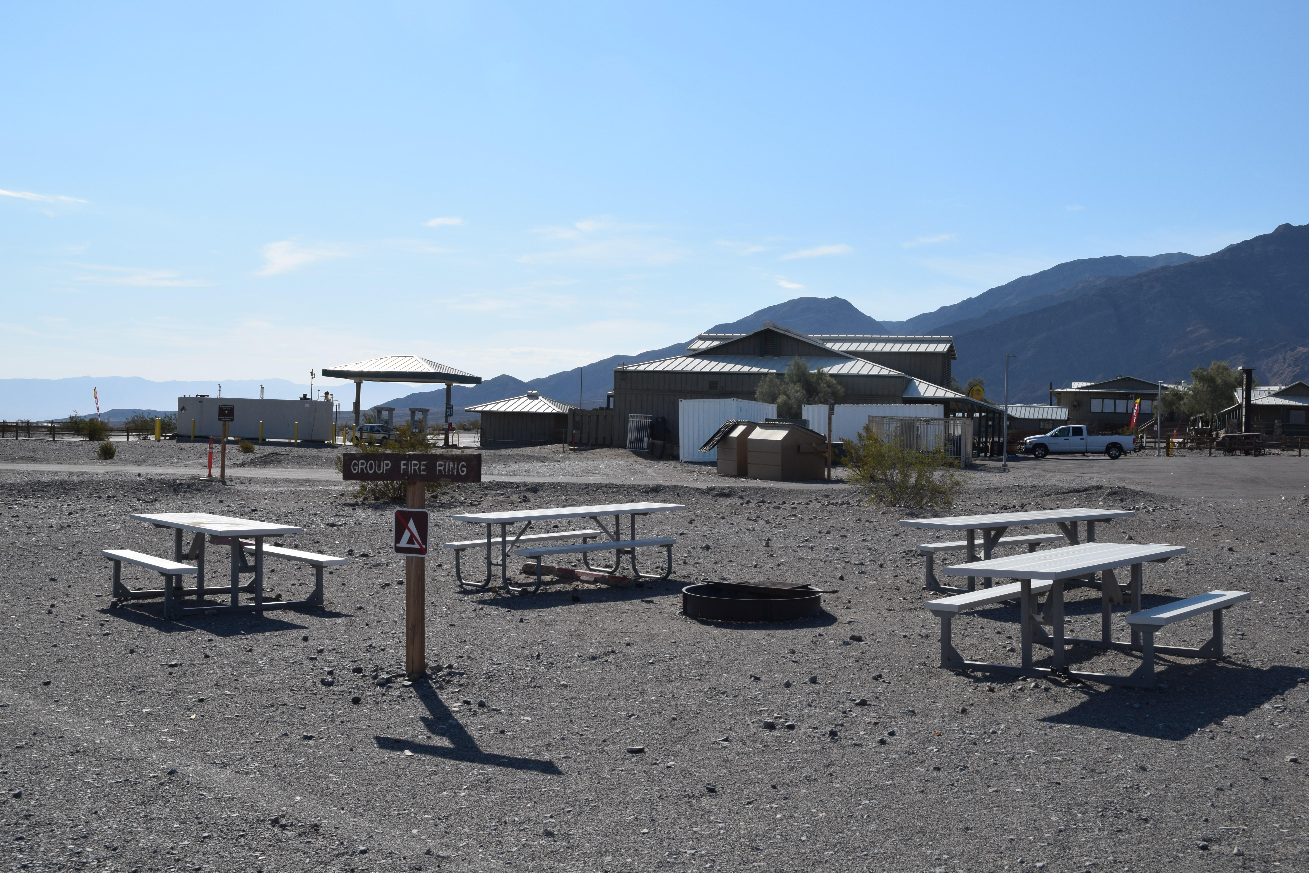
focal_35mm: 38
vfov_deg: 35.5
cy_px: 436
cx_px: 654
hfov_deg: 51.3
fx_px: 1363
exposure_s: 1/500
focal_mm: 25
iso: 200
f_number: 11
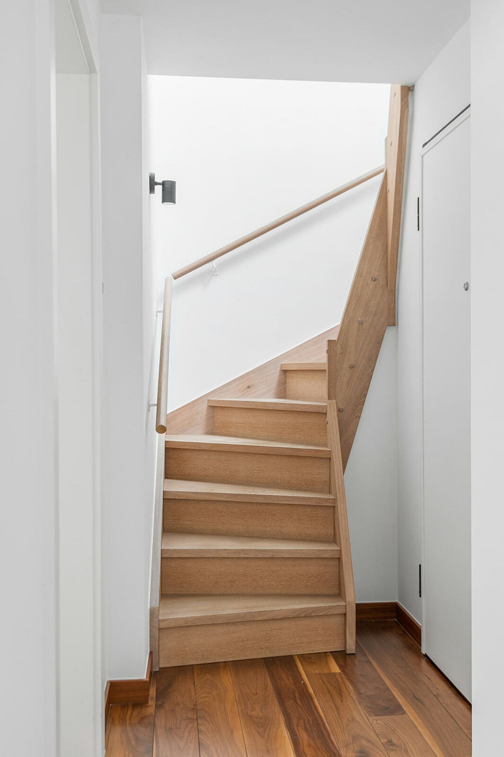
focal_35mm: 35
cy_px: 378
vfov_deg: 54.5
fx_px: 736
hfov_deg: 37.8
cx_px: 252
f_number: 7.1
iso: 800
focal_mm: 35
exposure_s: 1/13
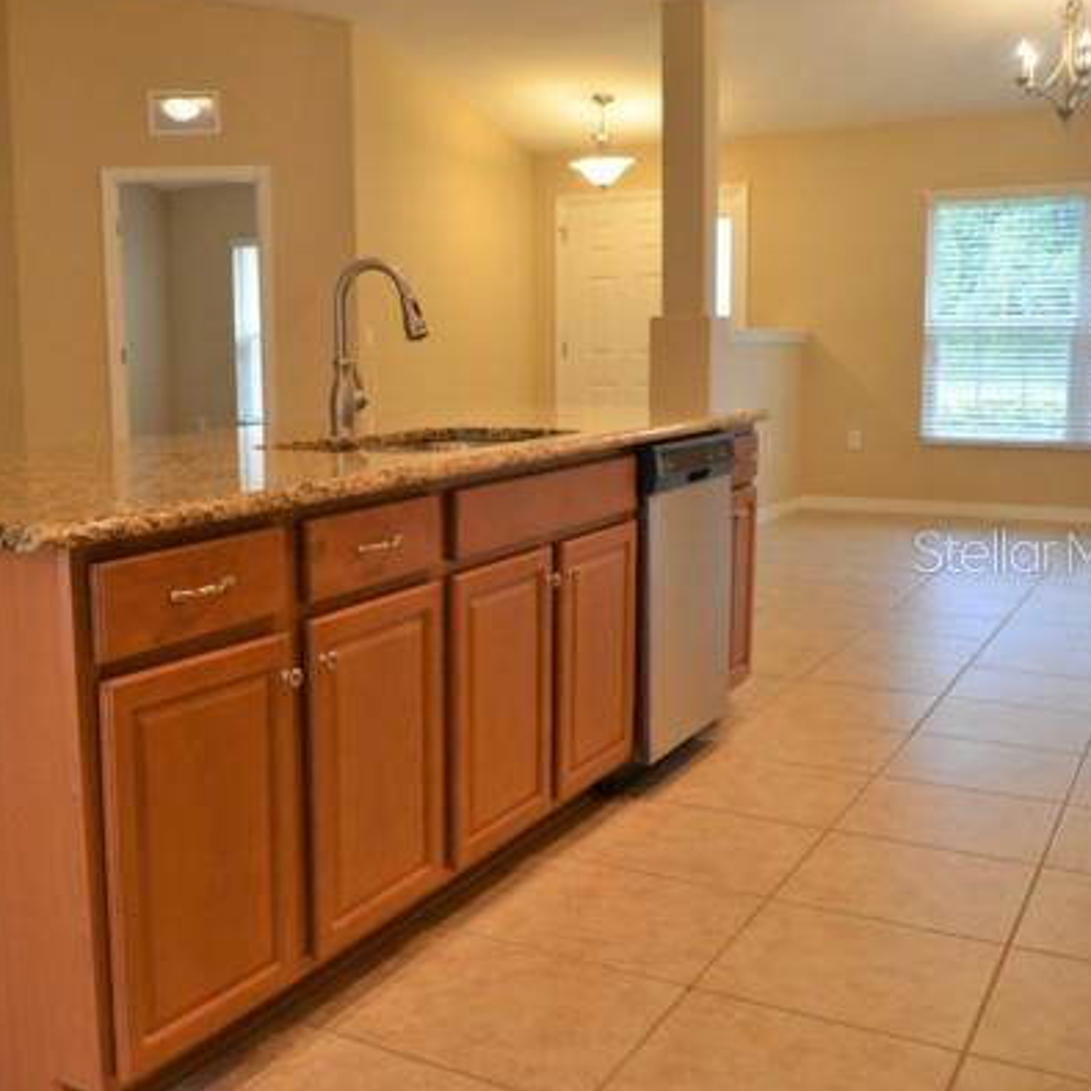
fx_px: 1319
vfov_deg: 44.9
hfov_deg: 43.7
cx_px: 291
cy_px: 551
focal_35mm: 37
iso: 800
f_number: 4
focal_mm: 18
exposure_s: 1/60
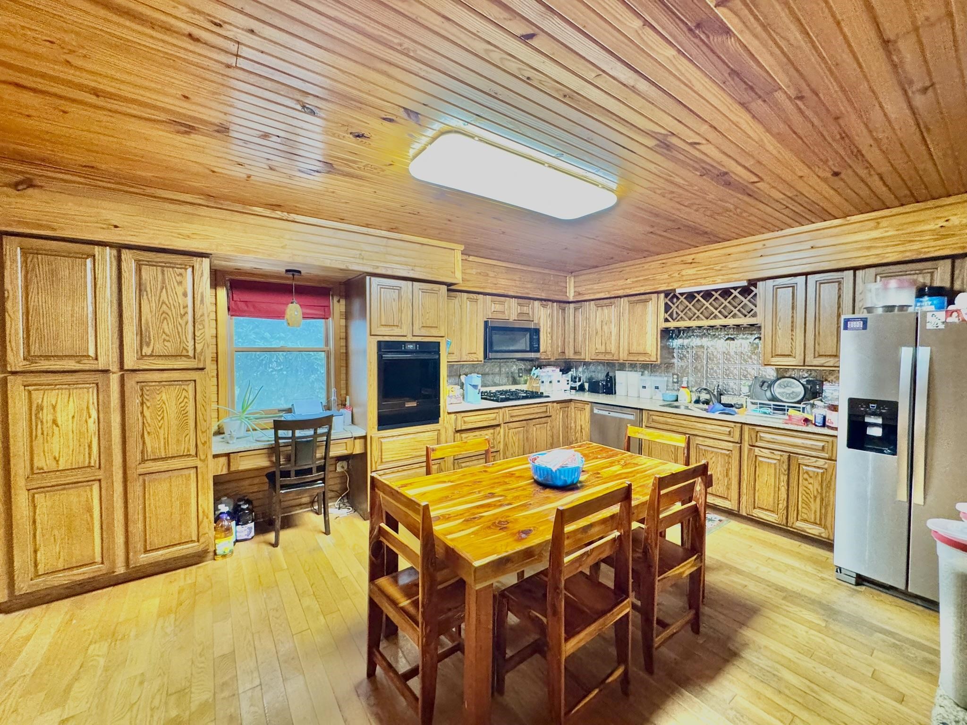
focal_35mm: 14
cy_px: 362
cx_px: 484
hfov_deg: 102.1
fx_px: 391
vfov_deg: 85.7
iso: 640
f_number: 2.2
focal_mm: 2.22
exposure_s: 1/60
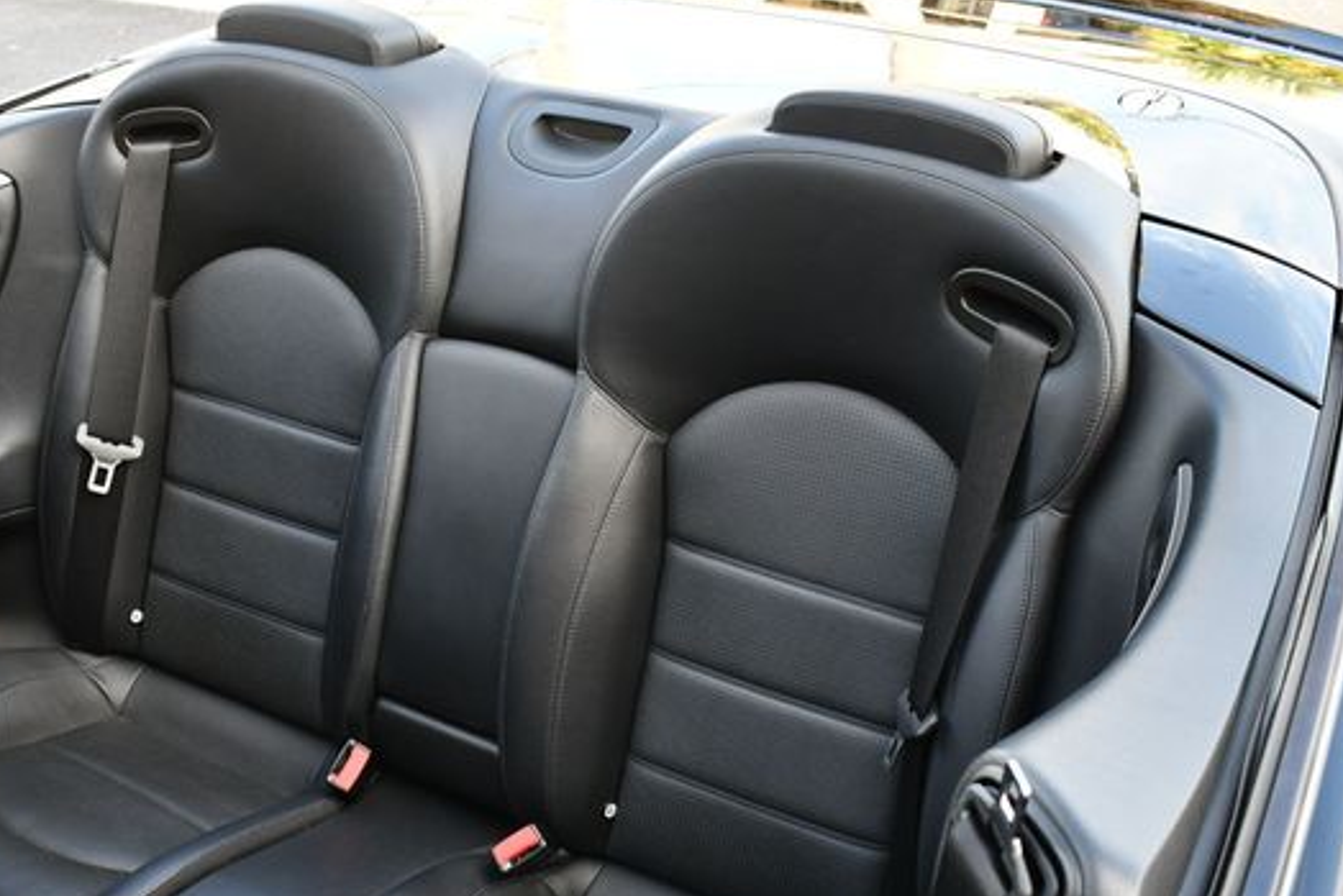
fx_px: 1642
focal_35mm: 44
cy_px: 532
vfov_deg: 30.5
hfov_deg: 44.3
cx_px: 548
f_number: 3.5
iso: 400
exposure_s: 1/250
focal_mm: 18
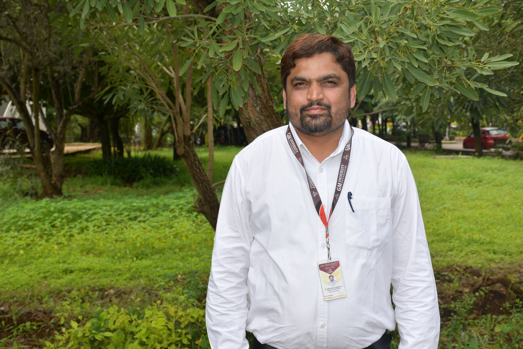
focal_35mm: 51
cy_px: 174
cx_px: 262
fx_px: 741
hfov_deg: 38.9
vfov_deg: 26.5
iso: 100
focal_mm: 34
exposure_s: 1/250
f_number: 6.3
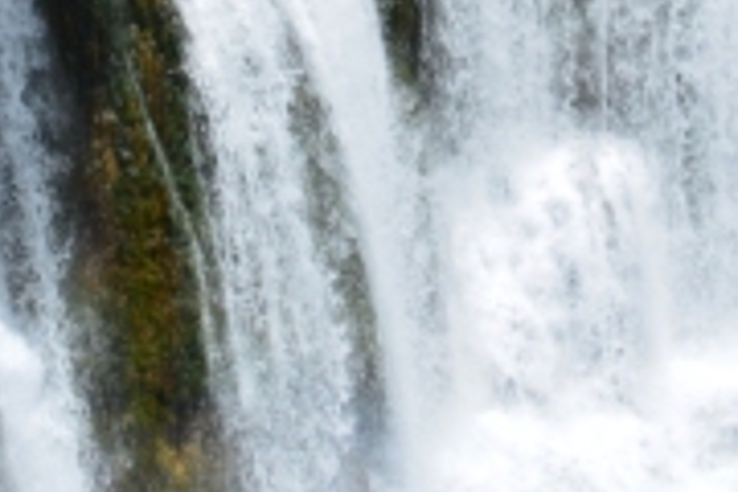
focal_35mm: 154
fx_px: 3157
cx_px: -189
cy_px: -810
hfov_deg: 12.9
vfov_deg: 8.0
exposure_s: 1/320
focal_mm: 18
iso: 200
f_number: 9
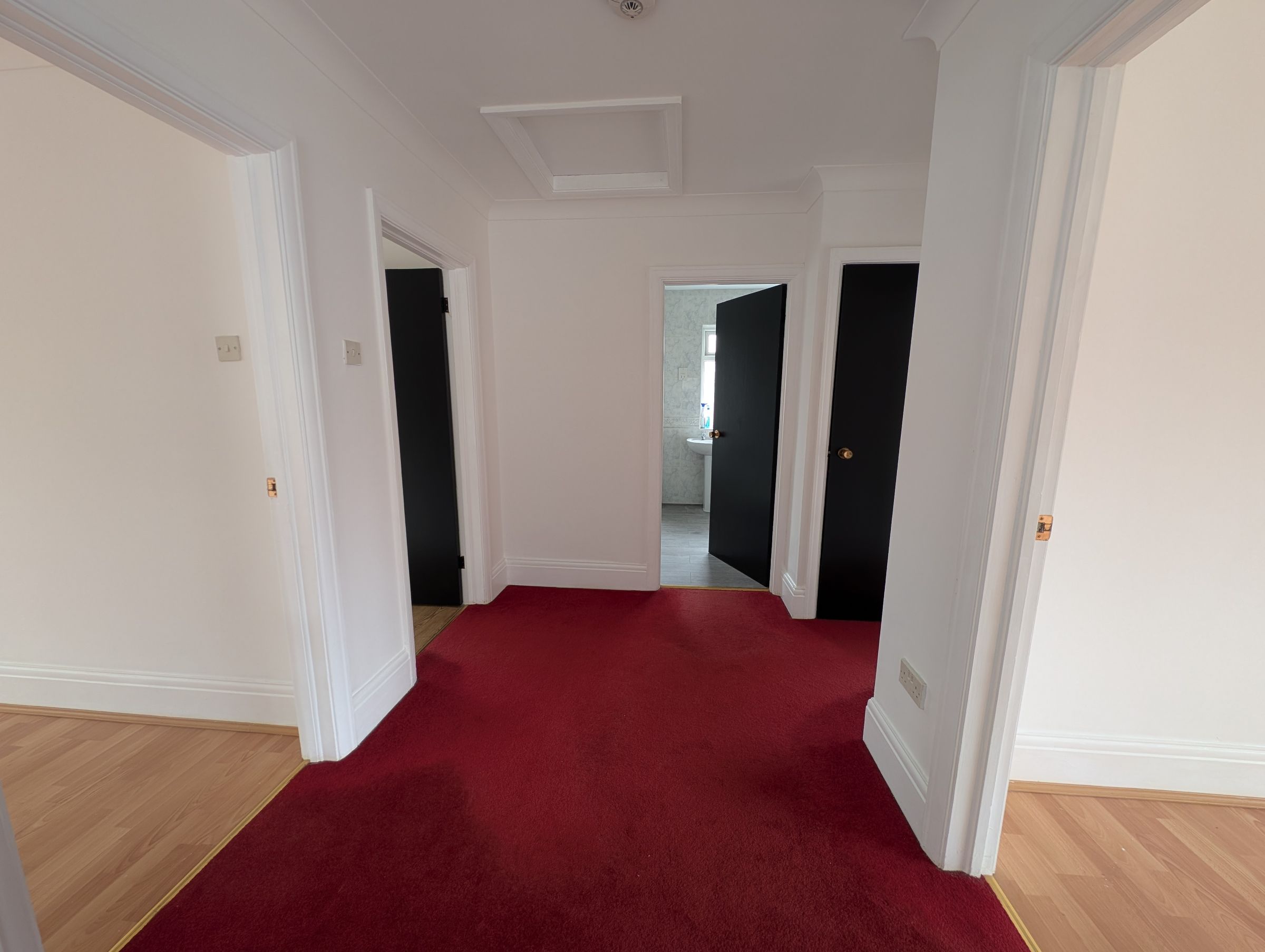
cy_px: 476
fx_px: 439
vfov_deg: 94.6
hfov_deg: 110.5
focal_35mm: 12
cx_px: 632
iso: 57
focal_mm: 2.23
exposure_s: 1/23.8
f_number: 1.95
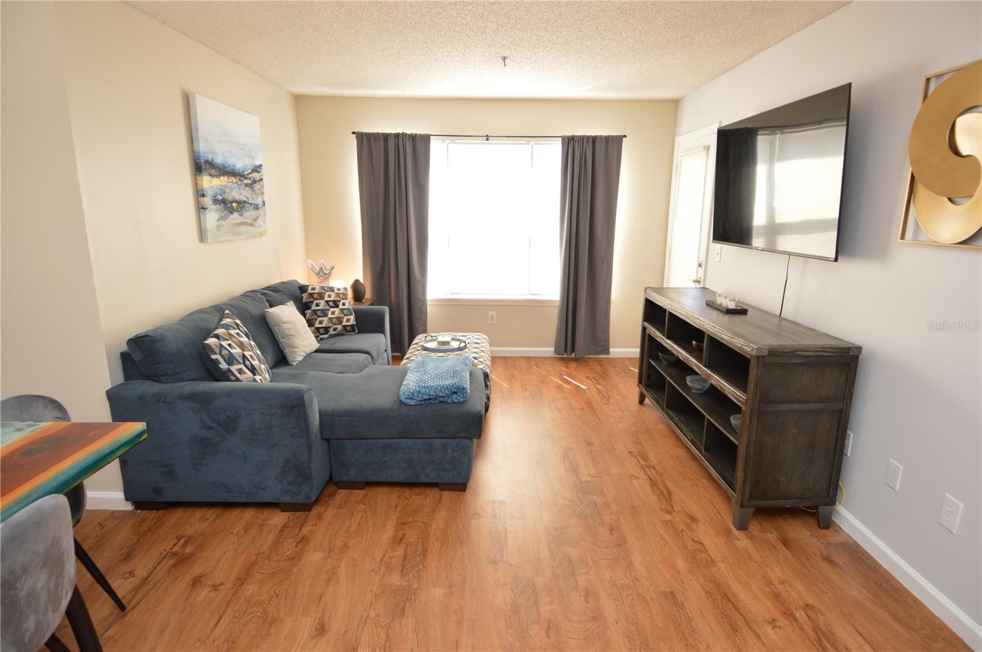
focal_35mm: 18
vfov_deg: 67.3
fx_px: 490
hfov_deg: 90.1
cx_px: 491
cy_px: 326
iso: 560
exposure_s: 1/60
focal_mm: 12
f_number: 4
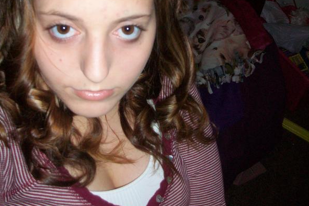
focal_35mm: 45
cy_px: 84
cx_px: 155
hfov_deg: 43.6
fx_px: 386
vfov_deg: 29.8
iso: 120
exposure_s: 1/60
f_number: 2.8
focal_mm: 5.7
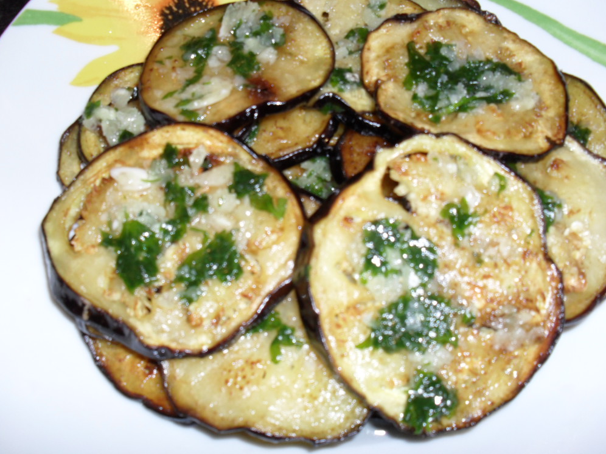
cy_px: 221
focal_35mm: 36
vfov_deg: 39.7
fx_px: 630
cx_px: 307
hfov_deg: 51.4
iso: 200
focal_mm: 6.3
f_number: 3.2
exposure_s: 1/45
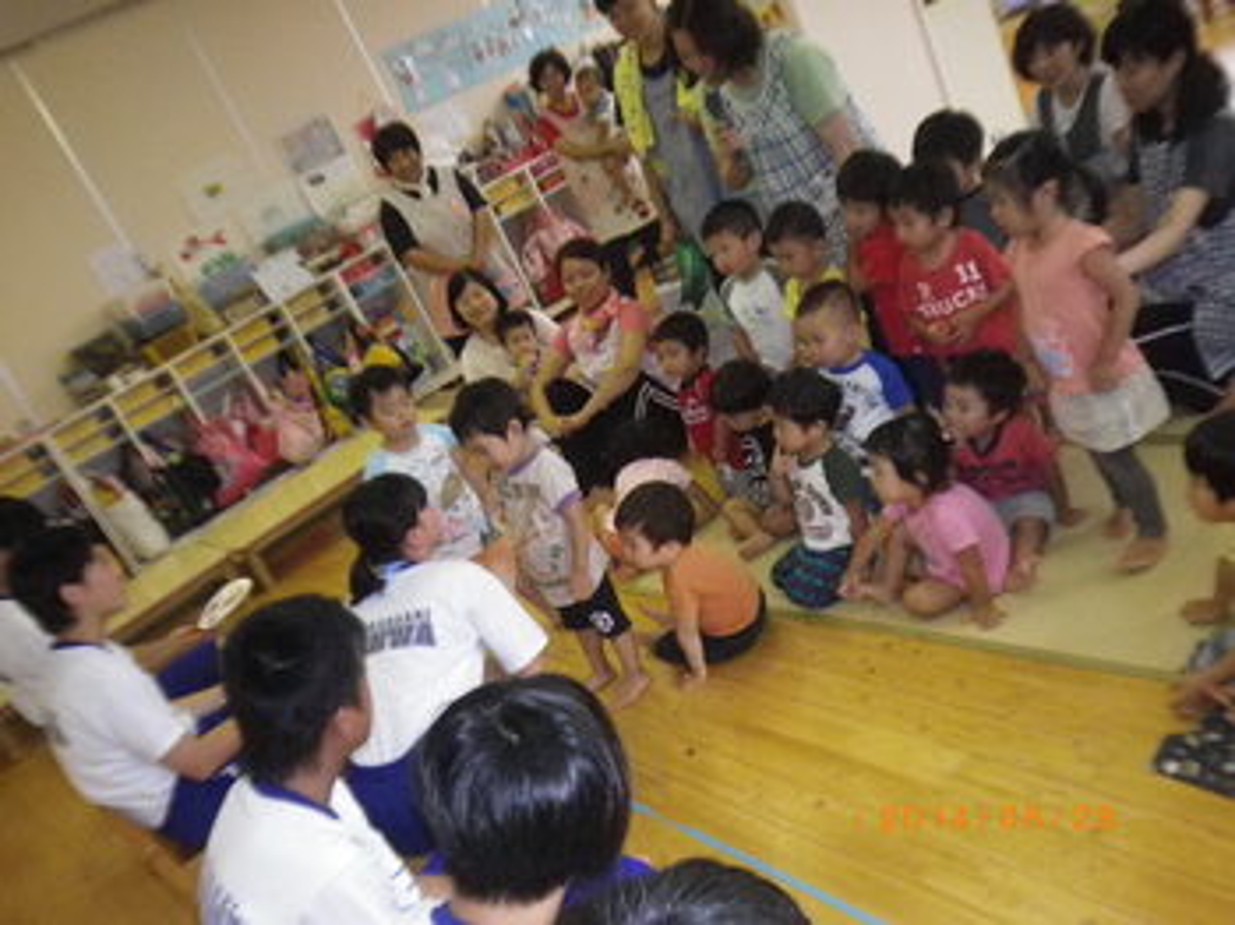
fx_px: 1248
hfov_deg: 52.7
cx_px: 618
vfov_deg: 40.7
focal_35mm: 35
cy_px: 462
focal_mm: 6.36
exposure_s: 1/50
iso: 800
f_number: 3.9
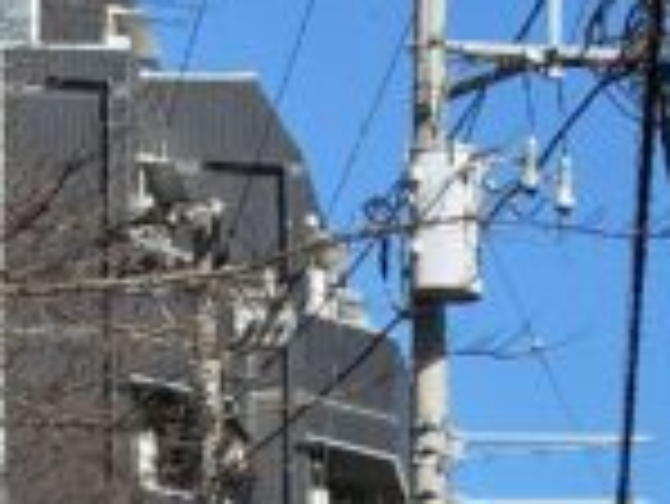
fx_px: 3467
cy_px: 1120
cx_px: 998
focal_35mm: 179
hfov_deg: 10.7
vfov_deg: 7.8
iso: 50
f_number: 1.6
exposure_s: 1/2513
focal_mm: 5.96
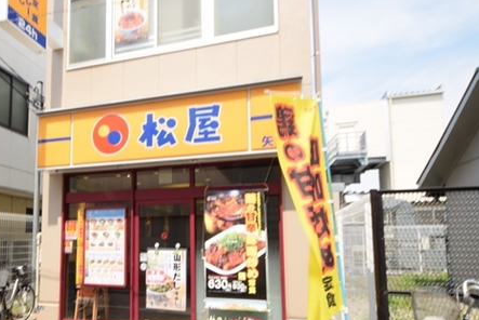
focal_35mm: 26
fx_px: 346
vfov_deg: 48.9
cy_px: 210
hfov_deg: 67.6
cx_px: 163
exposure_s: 1/25
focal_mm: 12
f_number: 22
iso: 100
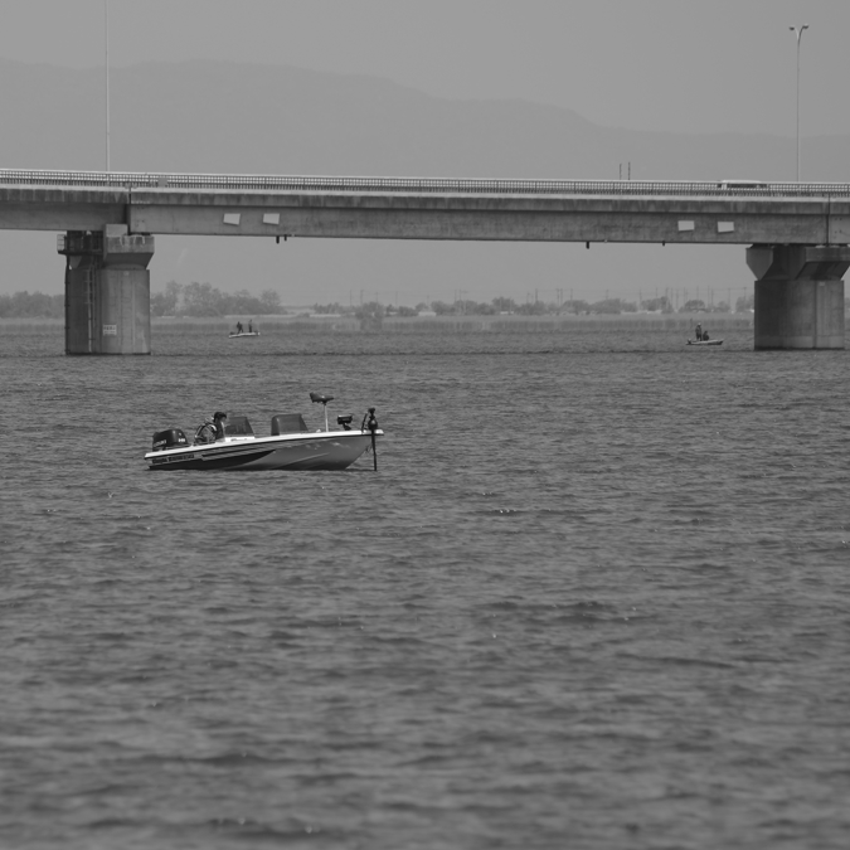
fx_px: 16085
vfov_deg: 3.0
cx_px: 259
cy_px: 426
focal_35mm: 579
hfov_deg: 3.0
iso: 100
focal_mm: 300
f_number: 6.3
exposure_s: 1/500
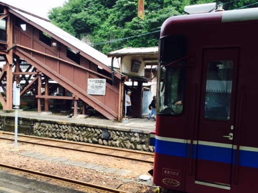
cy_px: 112
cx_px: 123
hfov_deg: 52.6
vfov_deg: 40.5
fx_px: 261
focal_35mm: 35
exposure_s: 1/366
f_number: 2.2
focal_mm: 4.12
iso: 32
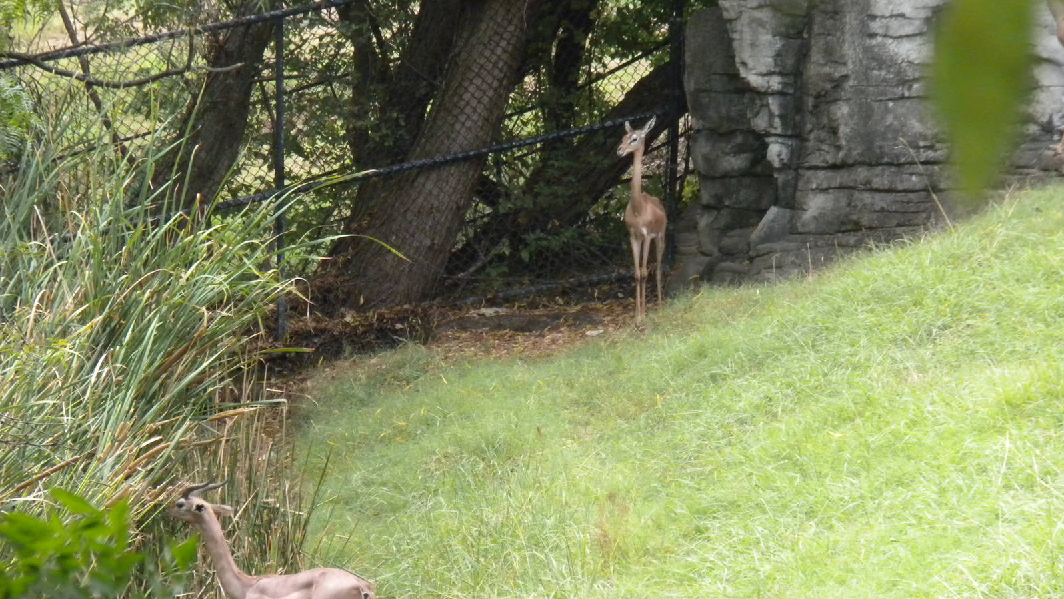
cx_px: 533
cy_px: 329
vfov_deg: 4.7
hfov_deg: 8.3
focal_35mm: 260
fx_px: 7336
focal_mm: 42.1
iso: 400
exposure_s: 1/350
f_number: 5.2
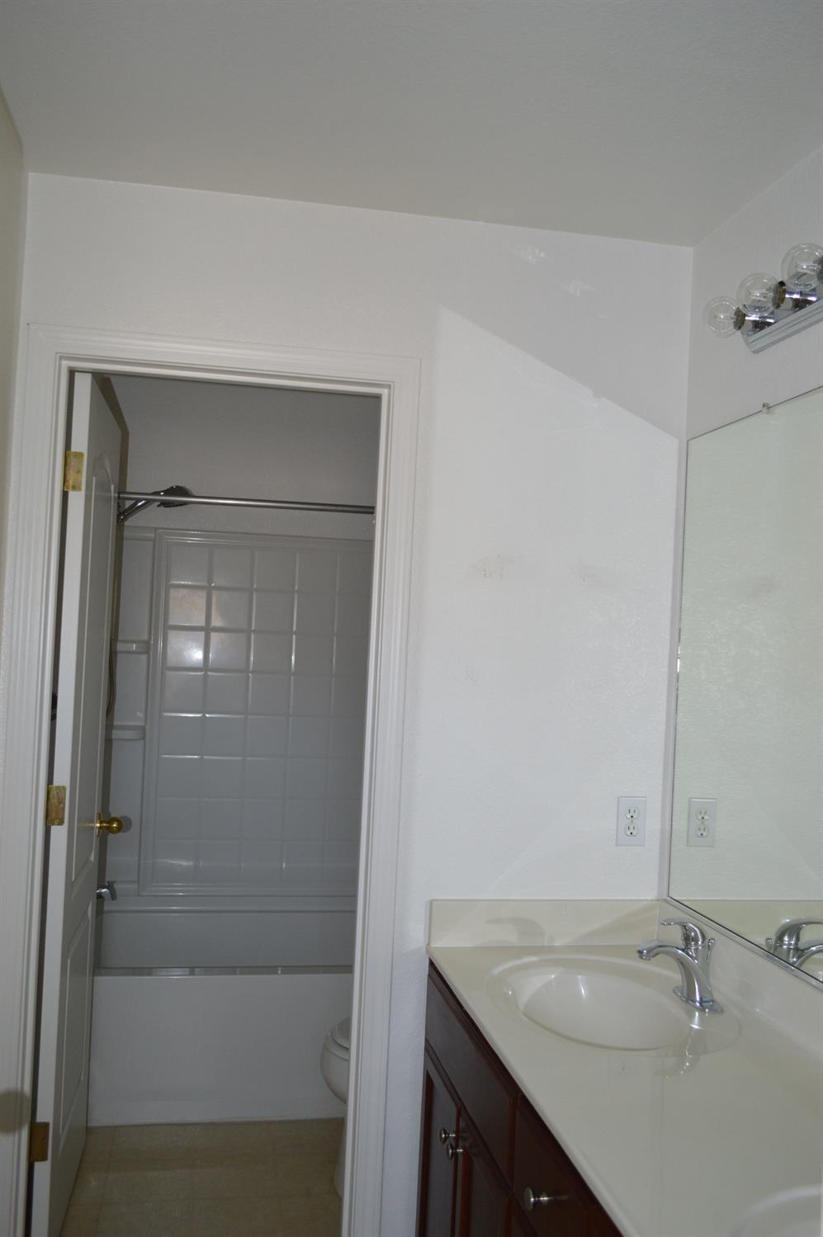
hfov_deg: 43.5
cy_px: 618
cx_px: 412
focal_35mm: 30
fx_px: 1030
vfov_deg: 62.0
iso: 500
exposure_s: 1/60
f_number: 3.8
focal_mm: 20
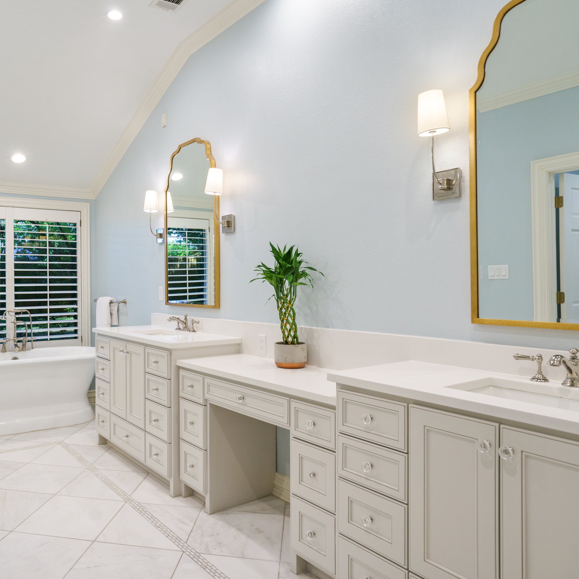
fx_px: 473
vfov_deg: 62.9
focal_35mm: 25
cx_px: 198
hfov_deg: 61.6
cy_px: 292
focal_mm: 19
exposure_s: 1/20
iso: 800
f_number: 5.6
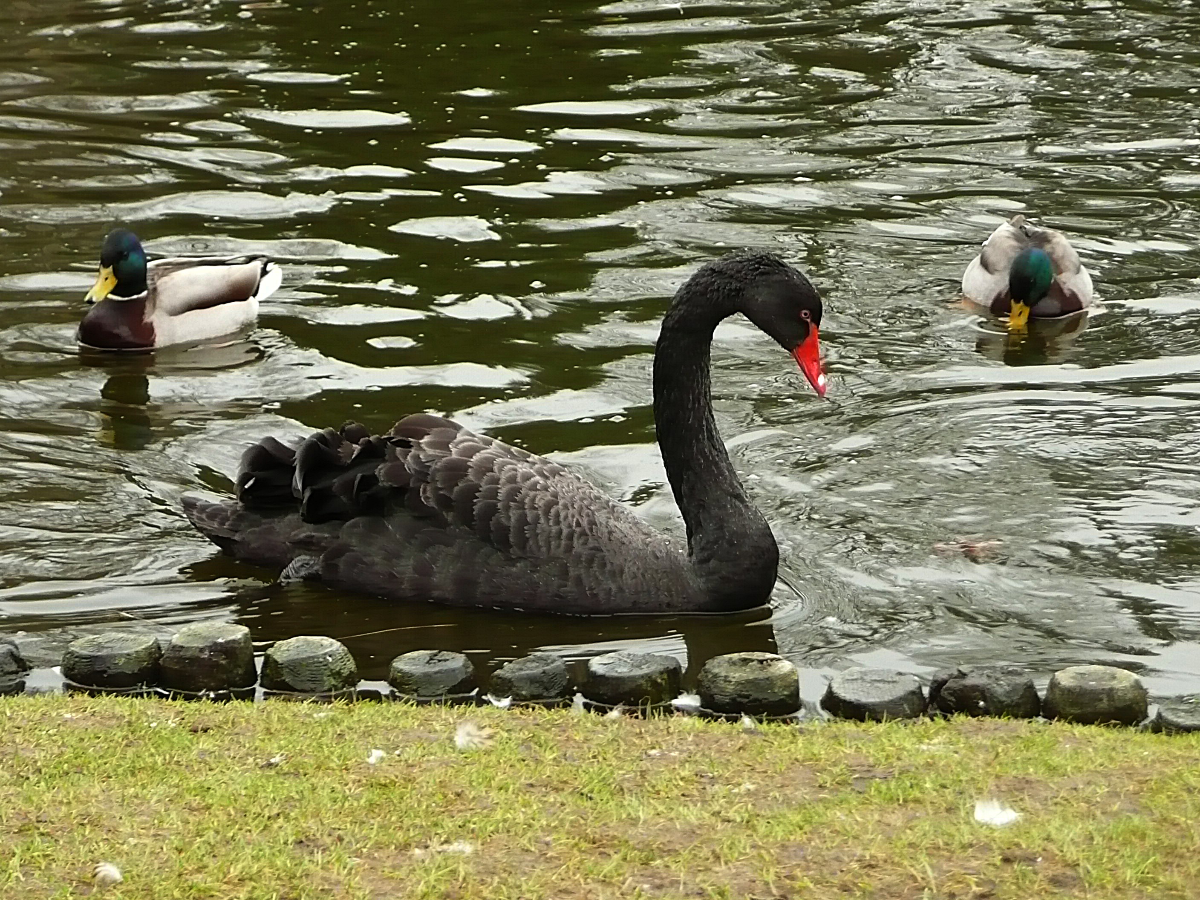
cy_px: 450
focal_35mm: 147
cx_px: 600
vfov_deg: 10.1
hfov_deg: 13.4
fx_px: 5096
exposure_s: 1/125
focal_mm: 24.2
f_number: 4.8
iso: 320
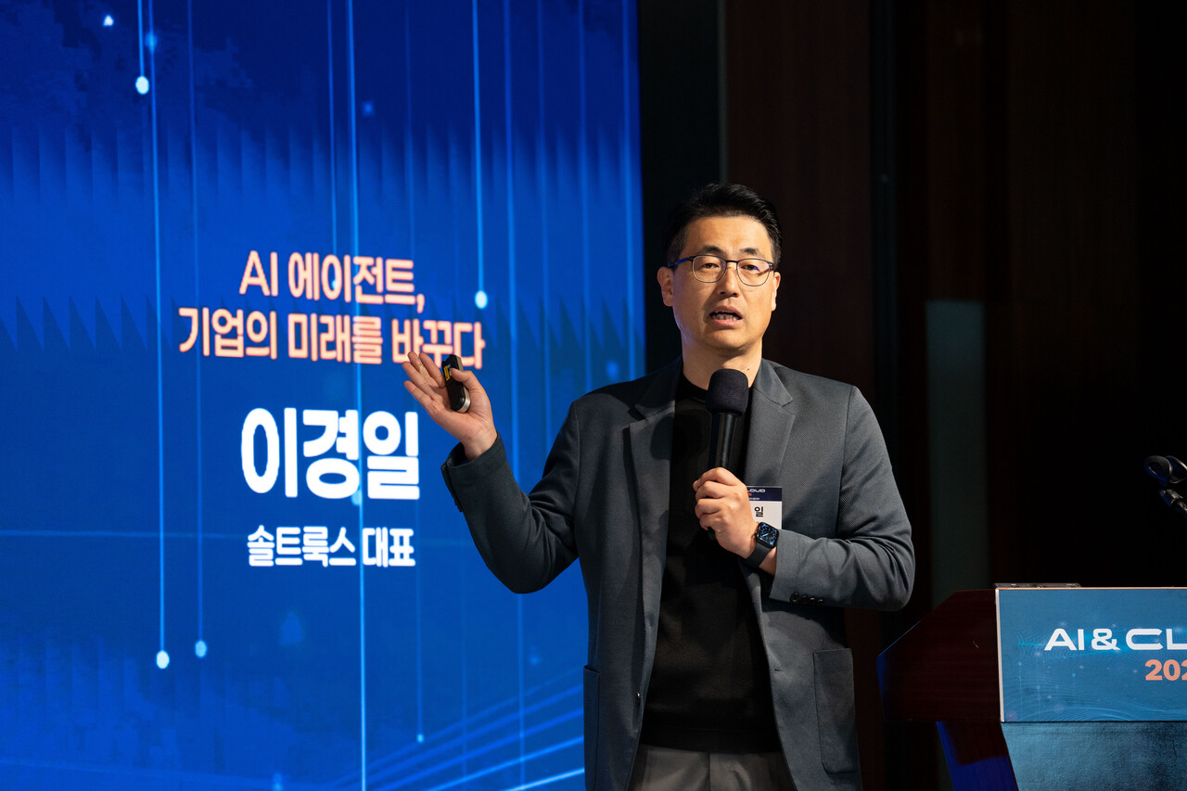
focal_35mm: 200
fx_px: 6593
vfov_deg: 6.9
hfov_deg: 10.3
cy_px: 396
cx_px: 594
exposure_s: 1/200
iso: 1000
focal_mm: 200
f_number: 2.8
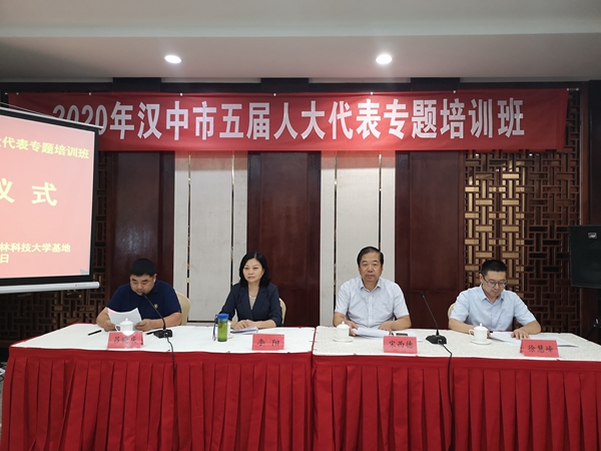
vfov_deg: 51.4
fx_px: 469
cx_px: 300
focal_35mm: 27
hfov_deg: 65.3
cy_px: 226
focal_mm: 5.58
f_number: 1.8
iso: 250
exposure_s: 1/33.3
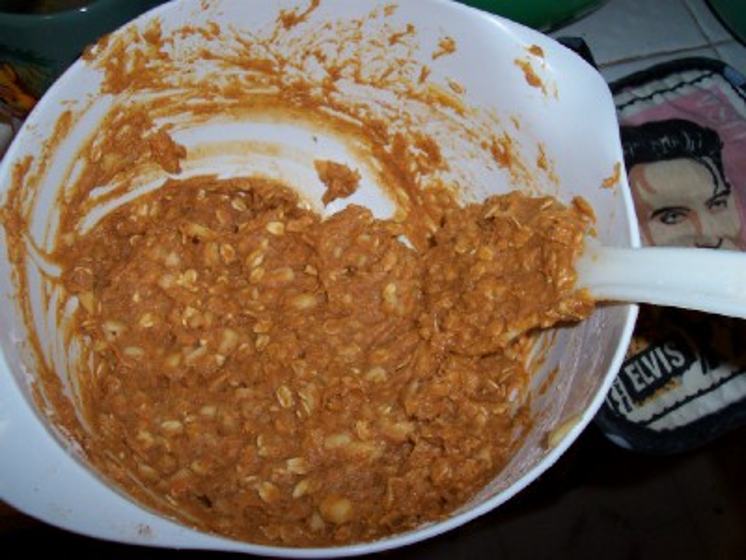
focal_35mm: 37
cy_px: 280
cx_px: 373
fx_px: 797
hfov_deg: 50.1
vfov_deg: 38.7
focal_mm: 5.6
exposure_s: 1/60
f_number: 2.8
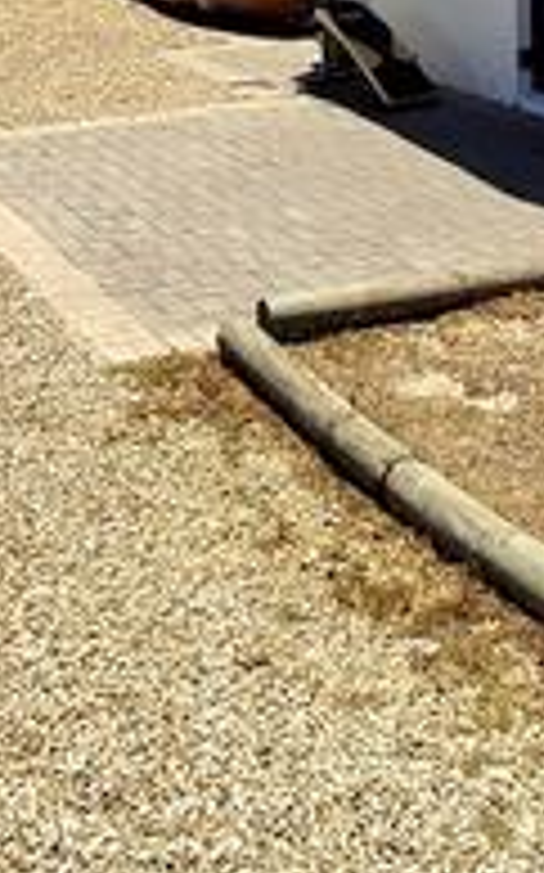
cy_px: -176
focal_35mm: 70
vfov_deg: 26.2
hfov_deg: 18.2
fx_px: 1663
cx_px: 531
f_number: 2.2
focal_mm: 1.64
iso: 40
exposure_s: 1/2000
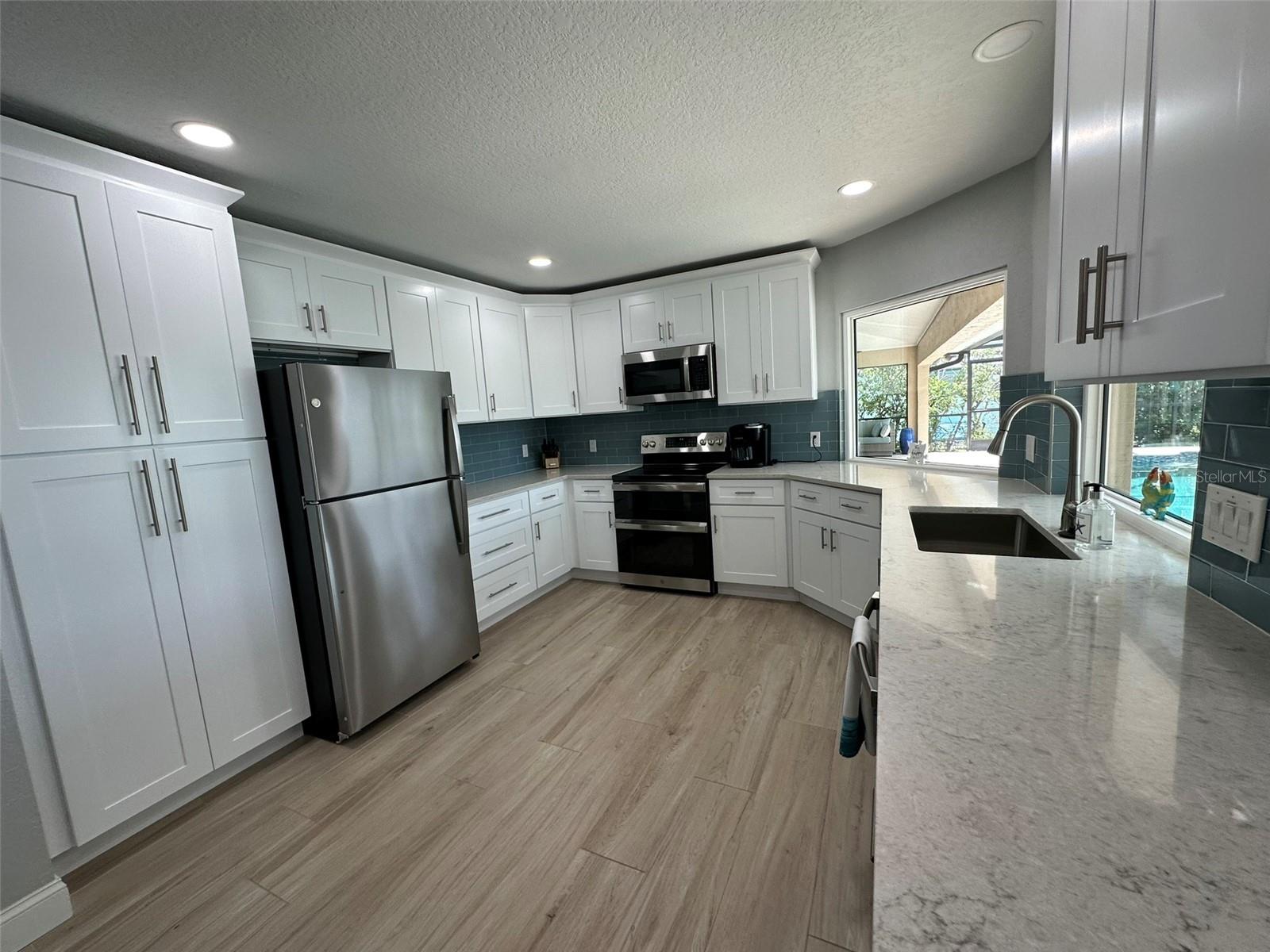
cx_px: 635
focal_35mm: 14
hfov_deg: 102.1
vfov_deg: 85.7
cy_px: 476
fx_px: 514
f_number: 2.2
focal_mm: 2.22
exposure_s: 1/120
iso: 80
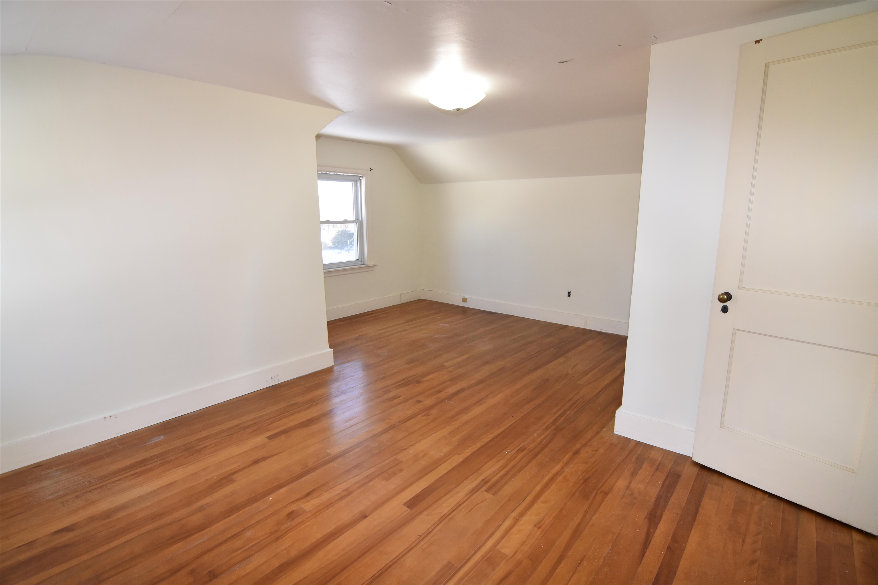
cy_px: 292
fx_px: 402
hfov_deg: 95.0
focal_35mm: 16
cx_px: 439
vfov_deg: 72.1
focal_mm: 11
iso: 720
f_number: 5.6
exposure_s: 1/125
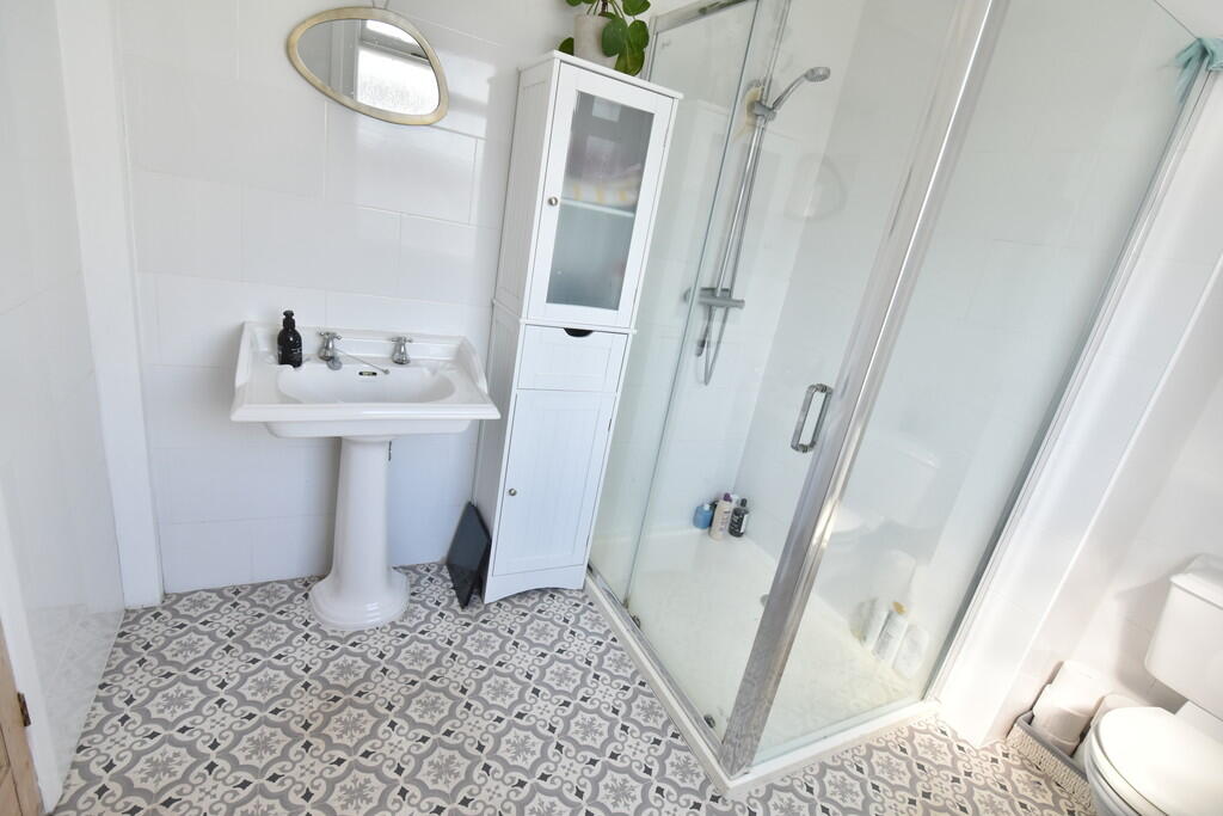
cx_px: 612
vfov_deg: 72.1
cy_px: 408
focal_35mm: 16
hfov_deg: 95.0
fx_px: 561
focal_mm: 11
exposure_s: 1/125
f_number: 5.6
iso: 500
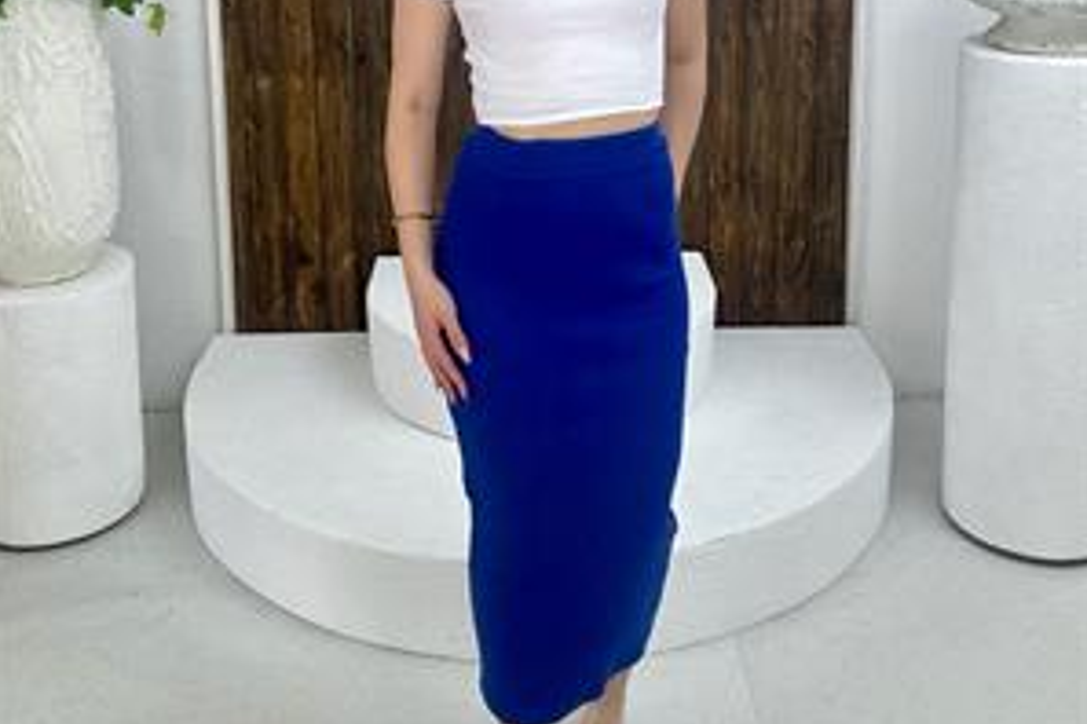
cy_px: 124
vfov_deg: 30.9
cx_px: 542
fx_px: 1268
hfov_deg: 46.4
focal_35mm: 42
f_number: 1.9
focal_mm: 2.69
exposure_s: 1/100
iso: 32
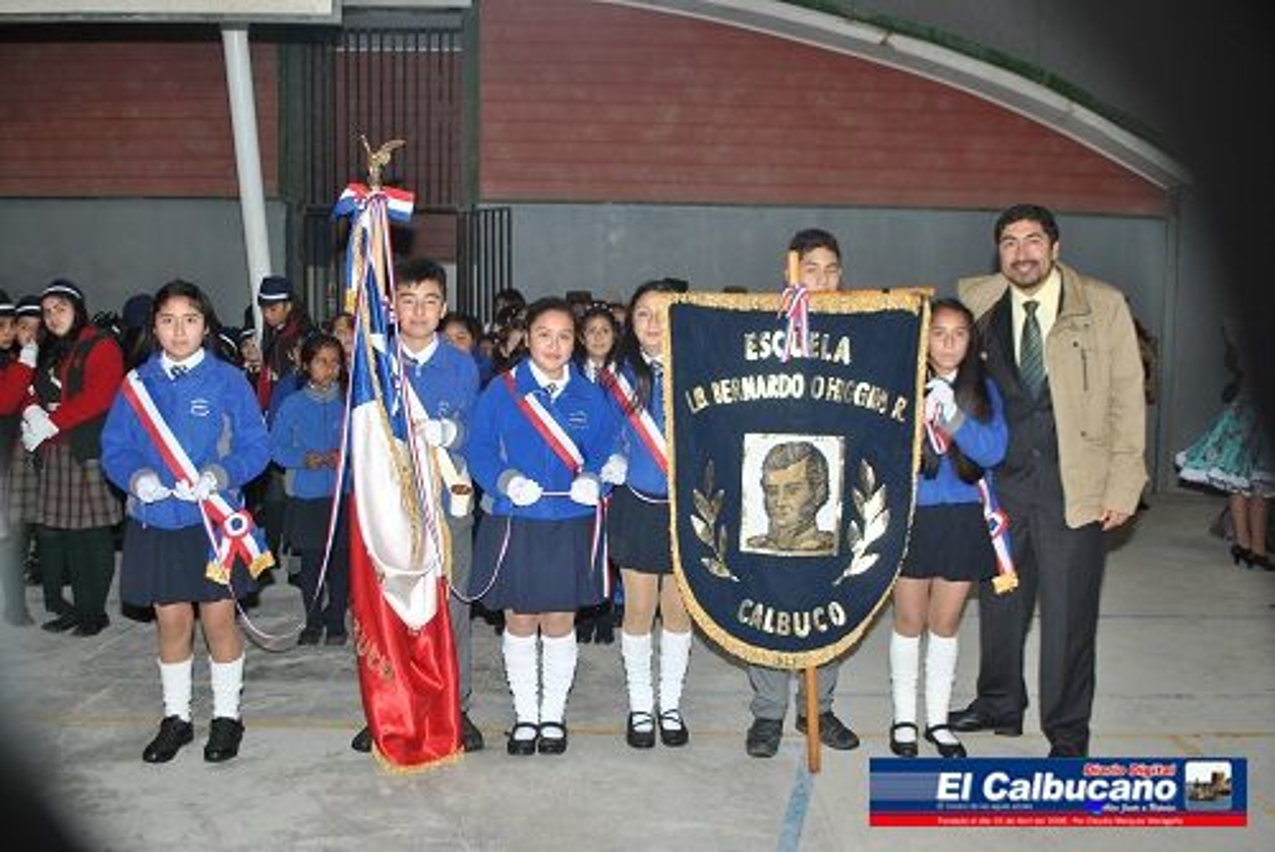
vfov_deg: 43.7
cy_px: 426
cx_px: 638
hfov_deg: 61.9
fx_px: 1063
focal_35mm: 30
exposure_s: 1/60
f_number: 4
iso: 200
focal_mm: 20
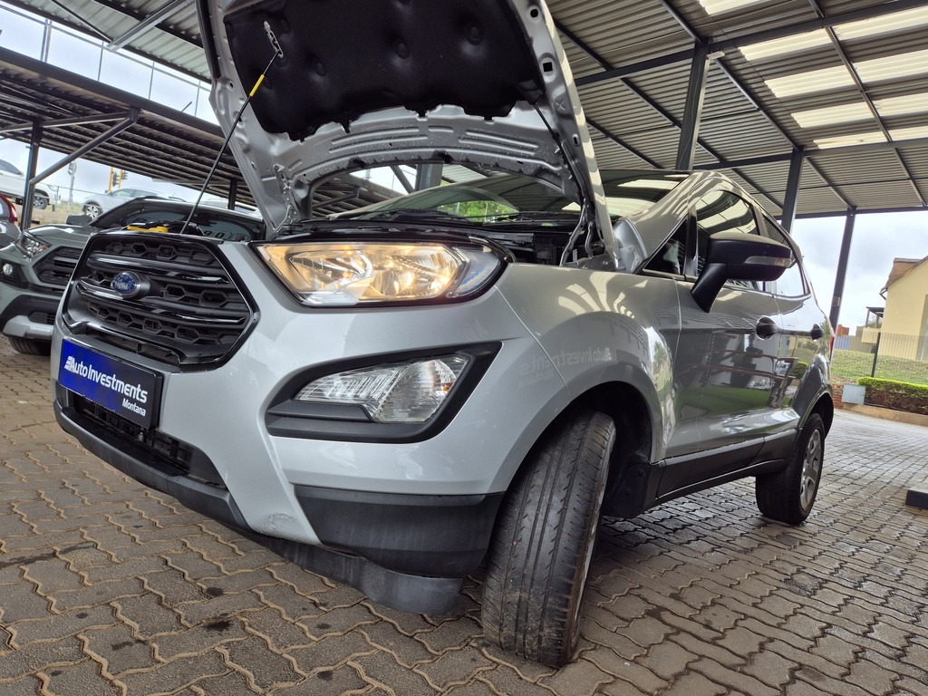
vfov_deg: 58.9
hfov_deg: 73.9
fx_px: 617
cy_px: 348
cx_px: 464
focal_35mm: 23
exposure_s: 1/351
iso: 25
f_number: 1.8
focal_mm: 5.4
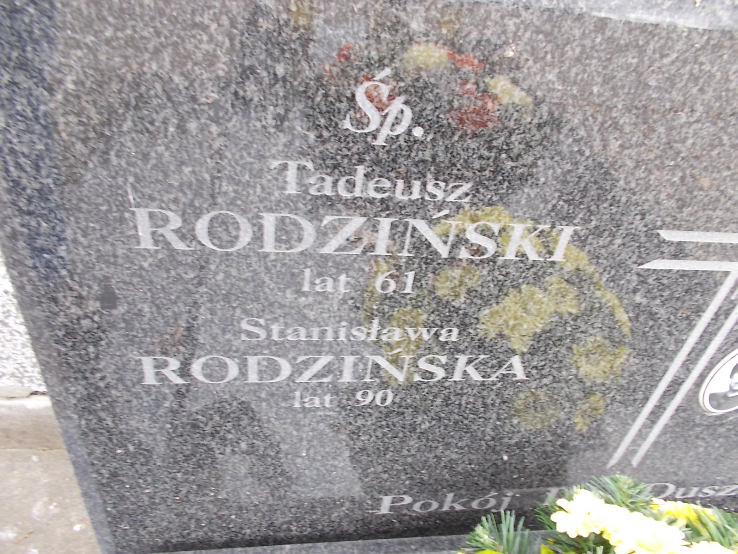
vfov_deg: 53.1
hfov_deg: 67.3
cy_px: 277
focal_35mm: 26
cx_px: 369
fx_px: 554
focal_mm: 4.6
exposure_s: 1/30
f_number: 3.2
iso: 80
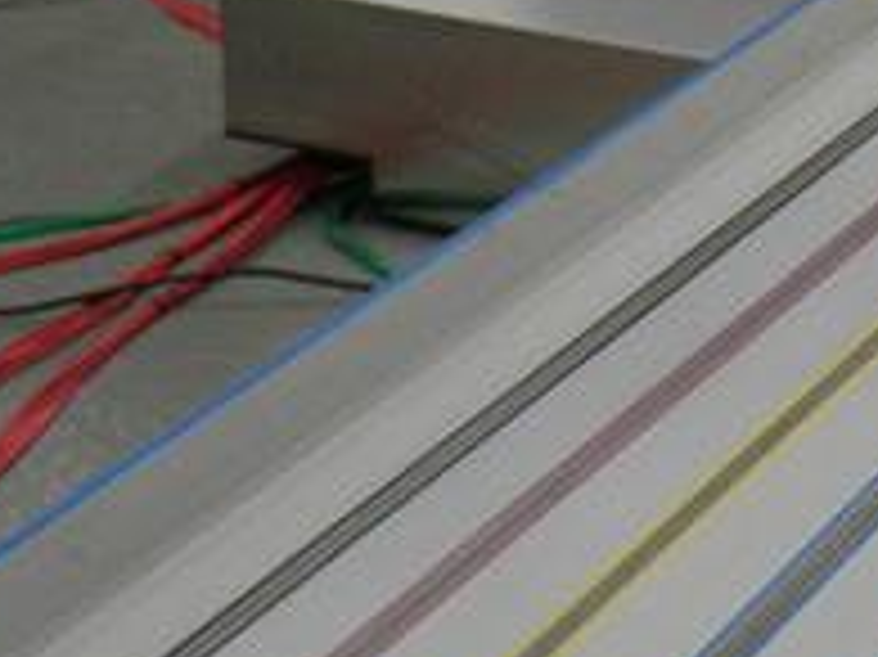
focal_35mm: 147
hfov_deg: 12.3
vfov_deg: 9.0
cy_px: -1004
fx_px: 3726
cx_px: 1594
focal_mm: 5
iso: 200
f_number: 3.2
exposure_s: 1/30
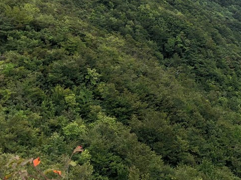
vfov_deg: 24.1
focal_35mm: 59
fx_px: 411
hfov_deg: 31.8
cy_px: 17
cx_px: 195
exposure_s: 1/1333
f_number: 1.8
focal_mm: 4
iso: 20
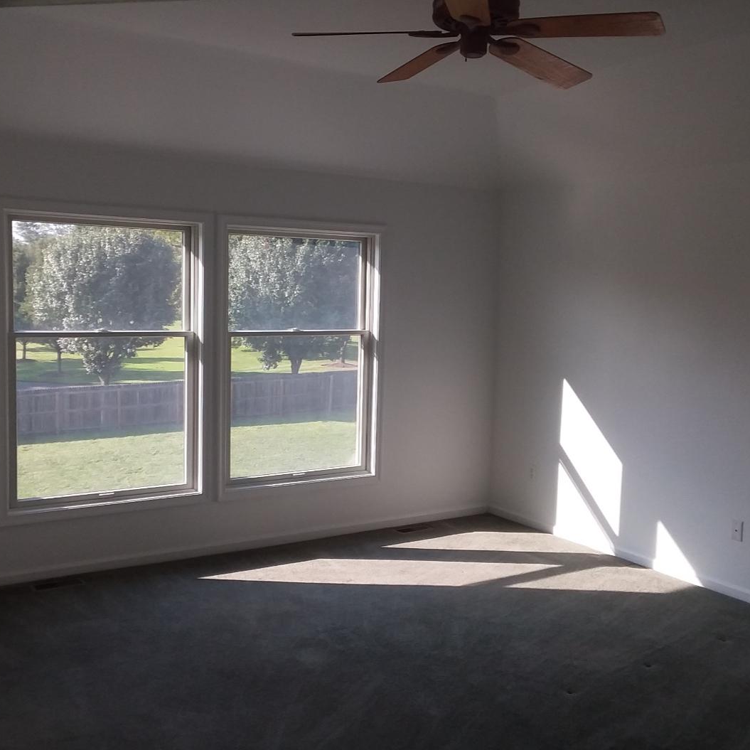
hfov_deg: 47.2
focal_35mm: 35
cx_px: 365
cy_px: 372
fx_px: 858
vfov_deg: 47.2
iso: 40
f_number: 1.9
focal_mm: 2.47
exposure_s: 1/179
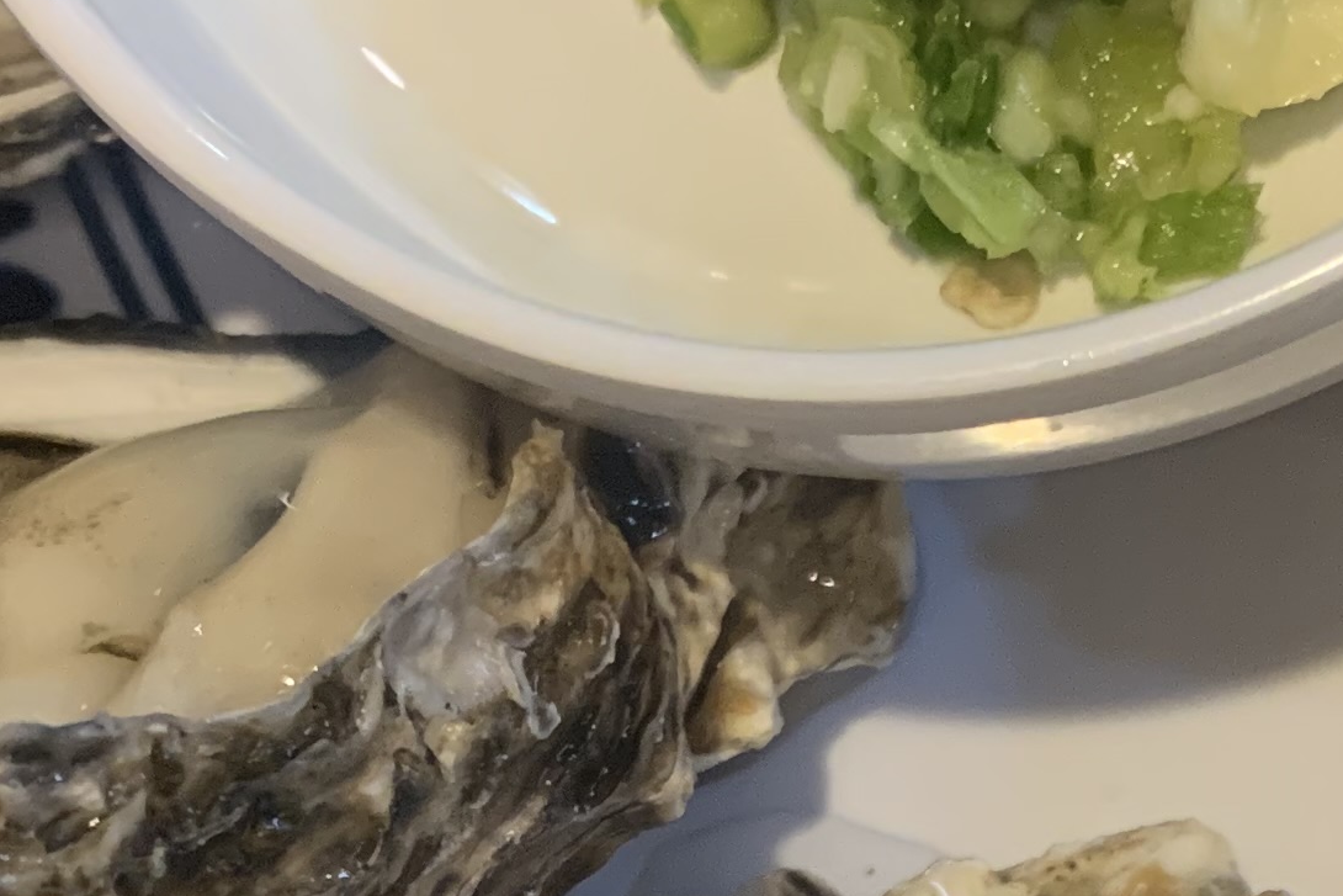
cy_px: 1364
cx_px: 1221
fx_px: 3731
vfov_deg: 12.9
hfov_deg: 20.0
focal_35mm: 100
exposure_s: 1/60
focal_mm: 4.25
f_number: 1.8
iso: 250
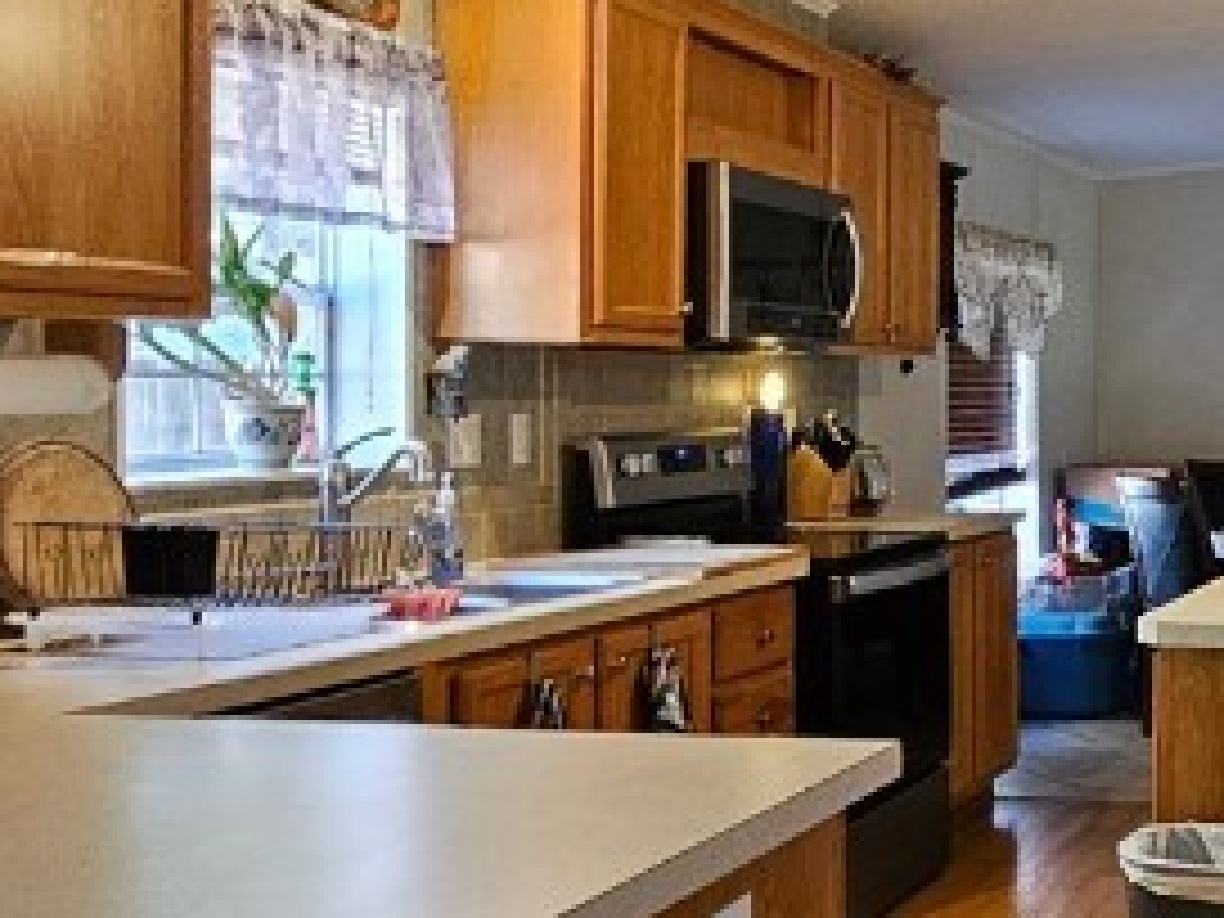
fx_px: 1733
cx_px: 1404
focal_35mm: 49
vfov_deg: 29.7
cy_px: 414
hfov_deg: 33.1
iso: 400
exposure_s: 1/40
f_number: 2.2
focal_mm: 2.2
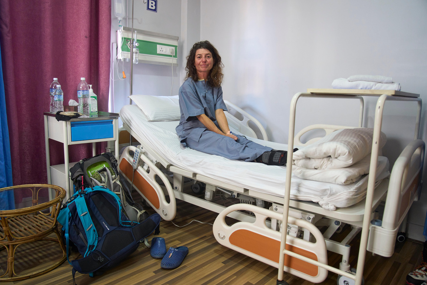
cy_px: 139
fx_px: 297
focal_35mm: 25
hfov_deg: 71.5
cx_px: 212
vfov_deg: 51.3
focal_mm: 24
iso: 1600
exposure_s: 1/40
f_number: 4
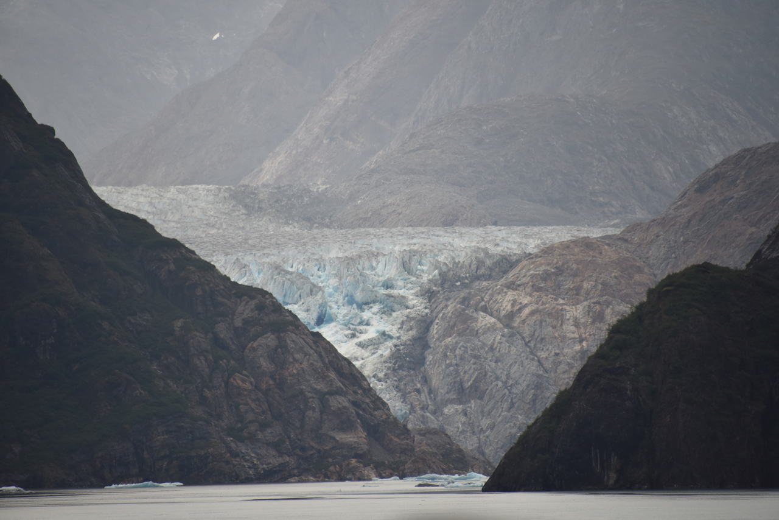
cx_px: 390
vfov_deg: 4.6
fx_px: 6493
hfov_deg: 6.9
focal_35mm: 300
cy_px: 260
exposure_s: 1/640
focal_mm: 300
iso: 720
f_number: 5.6
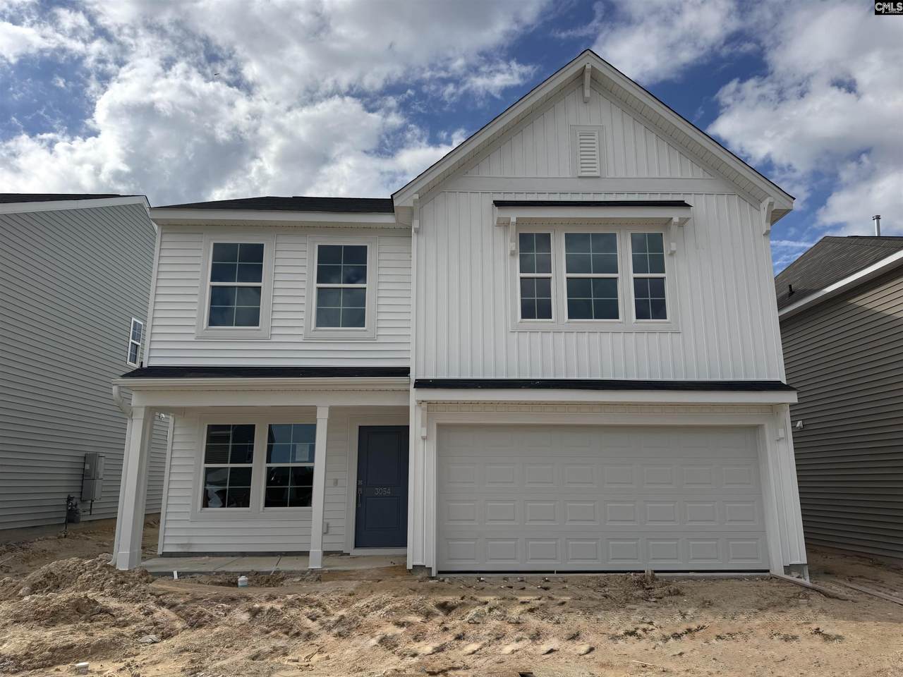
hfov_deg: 71.6
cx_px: 452
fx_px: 626
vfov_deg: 56.8
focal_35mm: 24
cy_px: 338
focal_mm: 6.76
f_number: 1.78
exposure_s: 1/9009
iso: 80
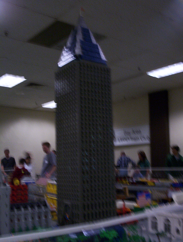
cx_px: 92
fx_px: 274
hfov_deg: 37.0
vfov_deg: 47.8
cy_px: 121
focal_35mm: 39
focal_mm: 6
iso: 200
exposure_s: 1/8
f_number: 4.5
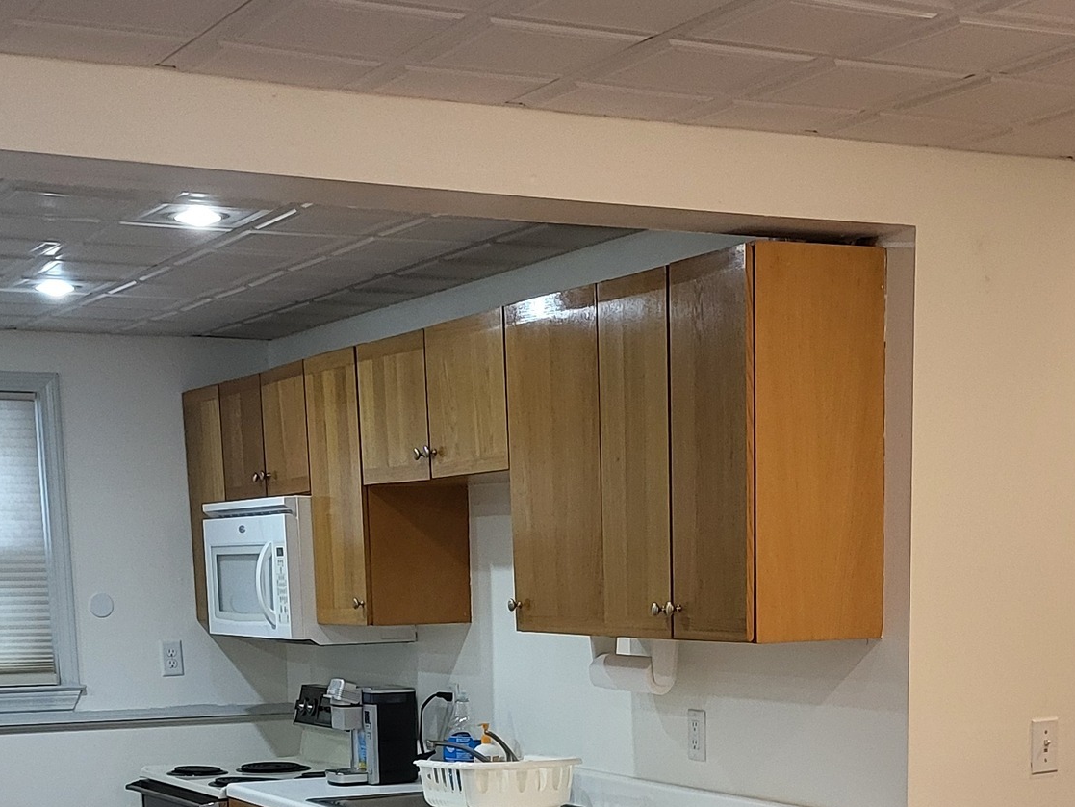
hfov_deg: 29.4
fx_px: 2050
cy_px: 986
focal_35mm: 66
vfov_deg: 20.7
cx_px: 610
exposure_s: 1/120
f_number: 1.8
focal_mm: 5
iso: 250
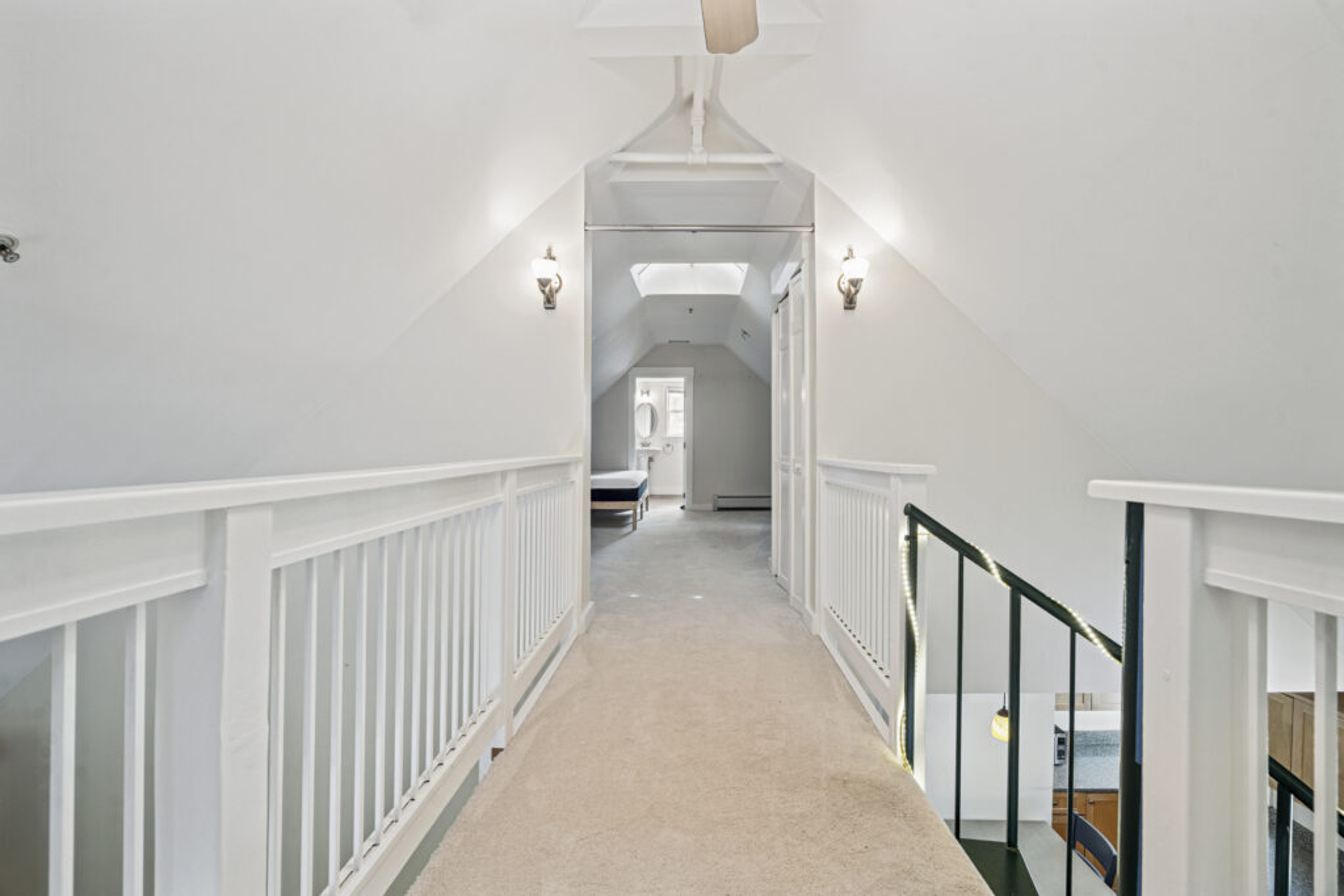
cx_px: 672
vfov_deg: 73.8
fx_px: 597
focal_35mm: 16
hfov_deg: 96.7
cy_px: 448
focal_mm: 16
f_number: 8
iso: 320
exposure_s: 1/4
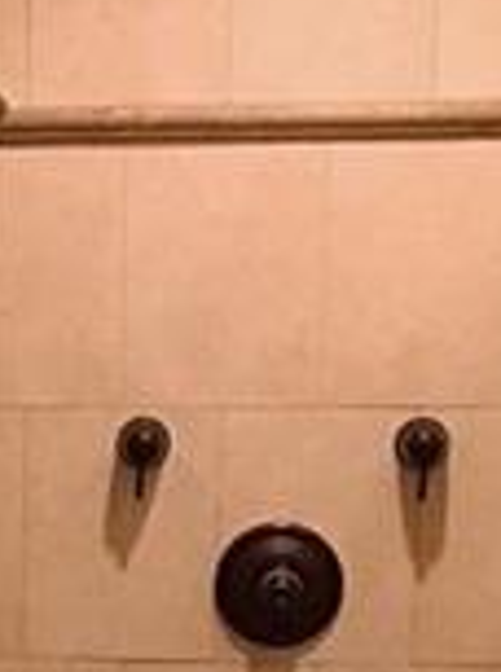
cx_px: -294
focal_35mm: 146
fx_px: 2829
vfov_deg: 13.3
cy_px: 703
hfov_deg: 9.8
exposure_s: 1/30
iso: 200
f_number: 2.2
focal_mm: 4.15
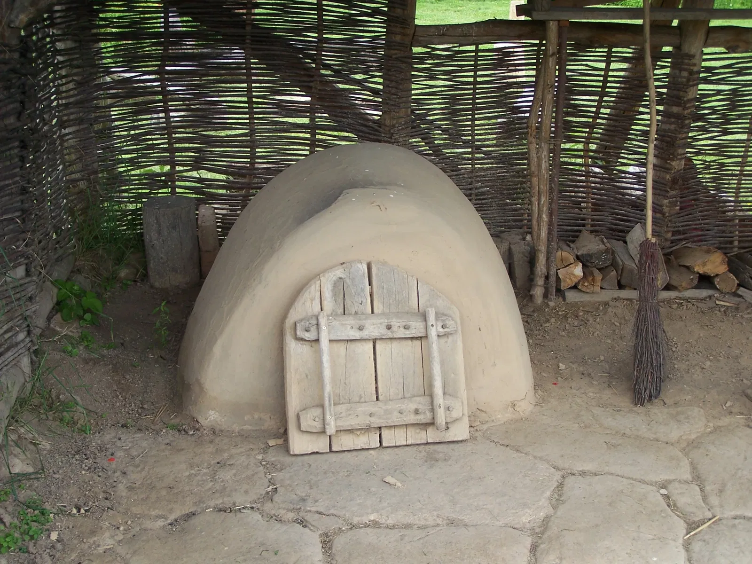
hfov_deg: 32.7
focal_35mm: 59
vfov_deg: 24.8
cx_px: 376
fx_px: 1282
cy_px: 282
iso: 80
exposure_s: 1/90
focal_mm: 9.8
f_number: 3.1
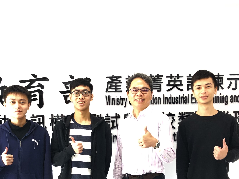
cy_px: 167
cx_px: 111
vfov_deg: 25.2
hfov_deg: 34.3
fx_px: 387
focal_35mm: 56
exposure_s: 1/24
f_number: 1.8
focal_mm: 3.99
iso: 40
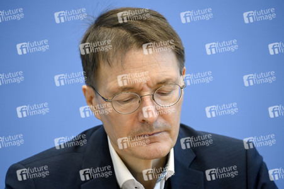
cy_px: 94
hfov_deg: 6.9
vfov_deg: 4.6
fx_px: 2365
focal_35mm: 300
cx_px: 142
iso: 3200
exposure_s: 1/400
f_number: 5.6
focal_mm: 300
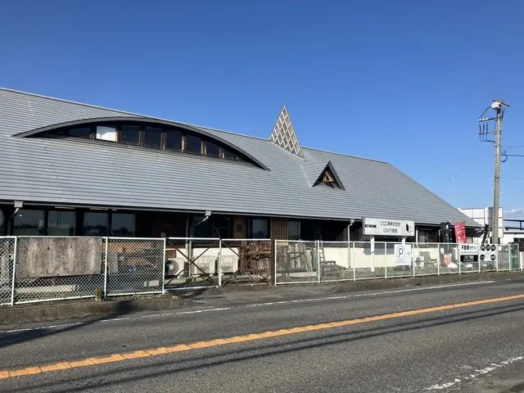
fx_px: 424
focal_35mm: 28
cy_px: 196
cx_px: 262
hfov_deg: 63.4
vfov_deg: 49.7
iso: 32
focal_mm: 3.99
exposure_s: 1/2315
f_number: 1.8
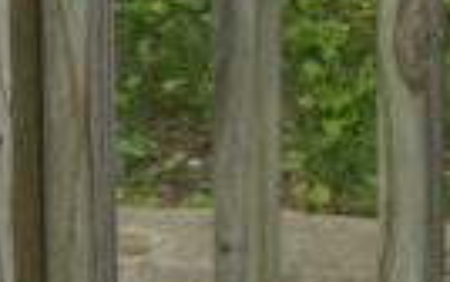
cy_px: -334
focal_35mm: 169
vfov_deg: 7.4
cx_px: 989
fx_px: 2074
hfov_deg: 10.9
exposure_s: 1/80
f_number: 10
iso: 1000
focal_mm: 34
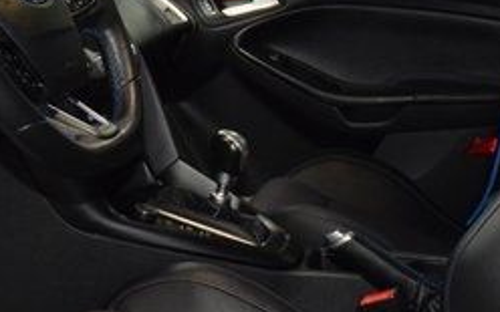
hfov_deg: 28.6
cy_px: 341
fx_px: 967
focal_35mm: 71
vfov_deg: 17.7
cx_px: 127
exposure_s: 1/60
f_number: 3.5
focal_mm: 18
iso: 2000
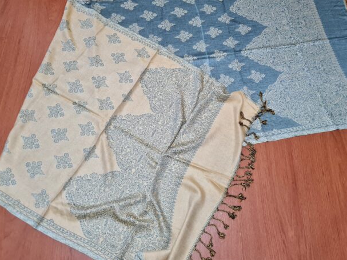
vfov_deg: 46.8
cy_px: 123
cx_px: 182
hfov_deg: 59.9
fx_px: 301
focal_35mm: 30
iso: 640
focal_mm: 5.4
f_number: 1.8
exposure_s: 1/40
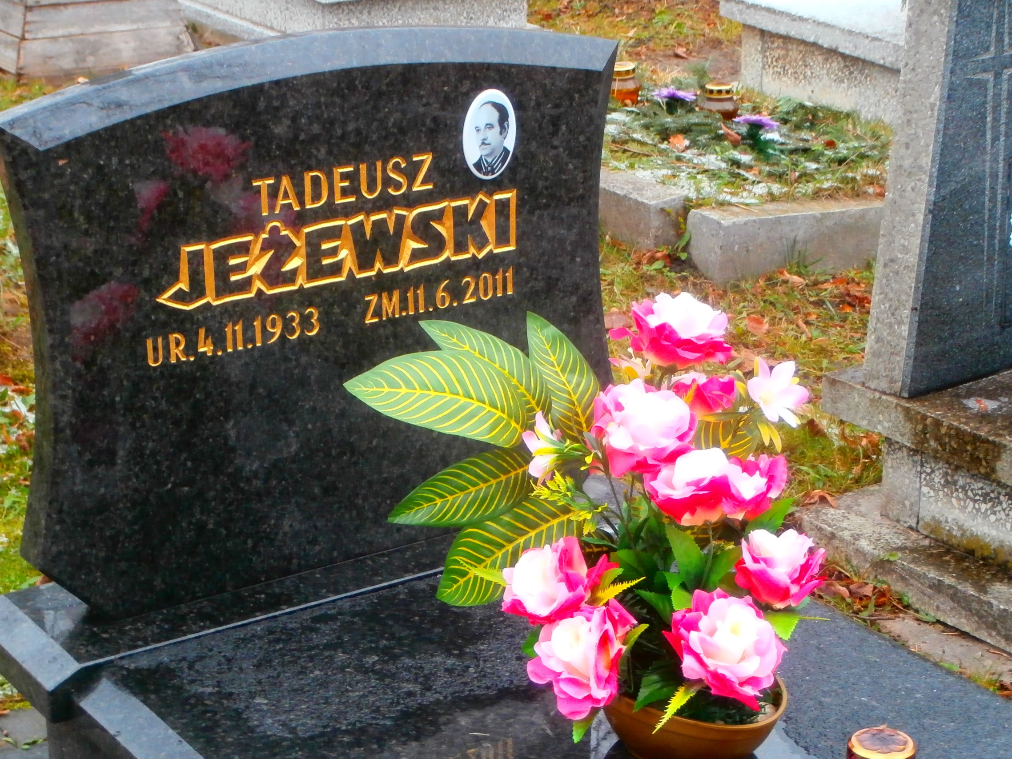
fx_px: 2193
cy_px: 414
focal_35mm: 75
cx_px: 415
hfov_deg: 25.9
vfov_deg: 19.6
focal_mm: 10.11
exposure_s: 1/40
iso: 200
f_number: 4.5
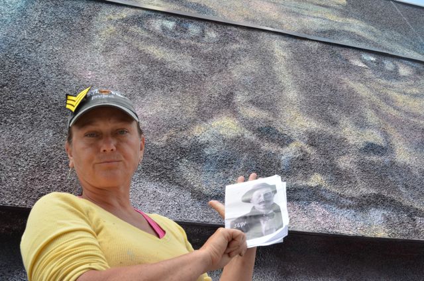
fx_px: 494
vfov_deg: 31.8
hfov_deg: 46.5
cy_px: 140
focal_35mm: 42
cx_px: 212
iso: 500
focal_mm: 28
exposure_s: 1/250
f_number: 11
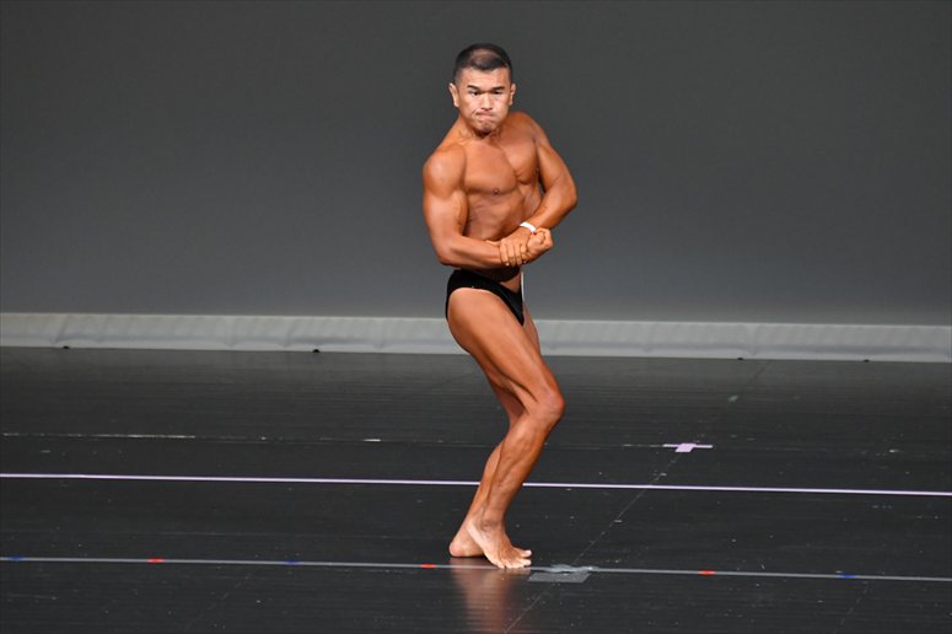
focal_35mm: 345
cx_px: 476
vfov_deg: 4.0
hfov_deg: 6.0
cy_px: 317
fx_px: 9119
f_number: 5.6
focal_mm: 230
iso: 4000
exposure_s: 1/400
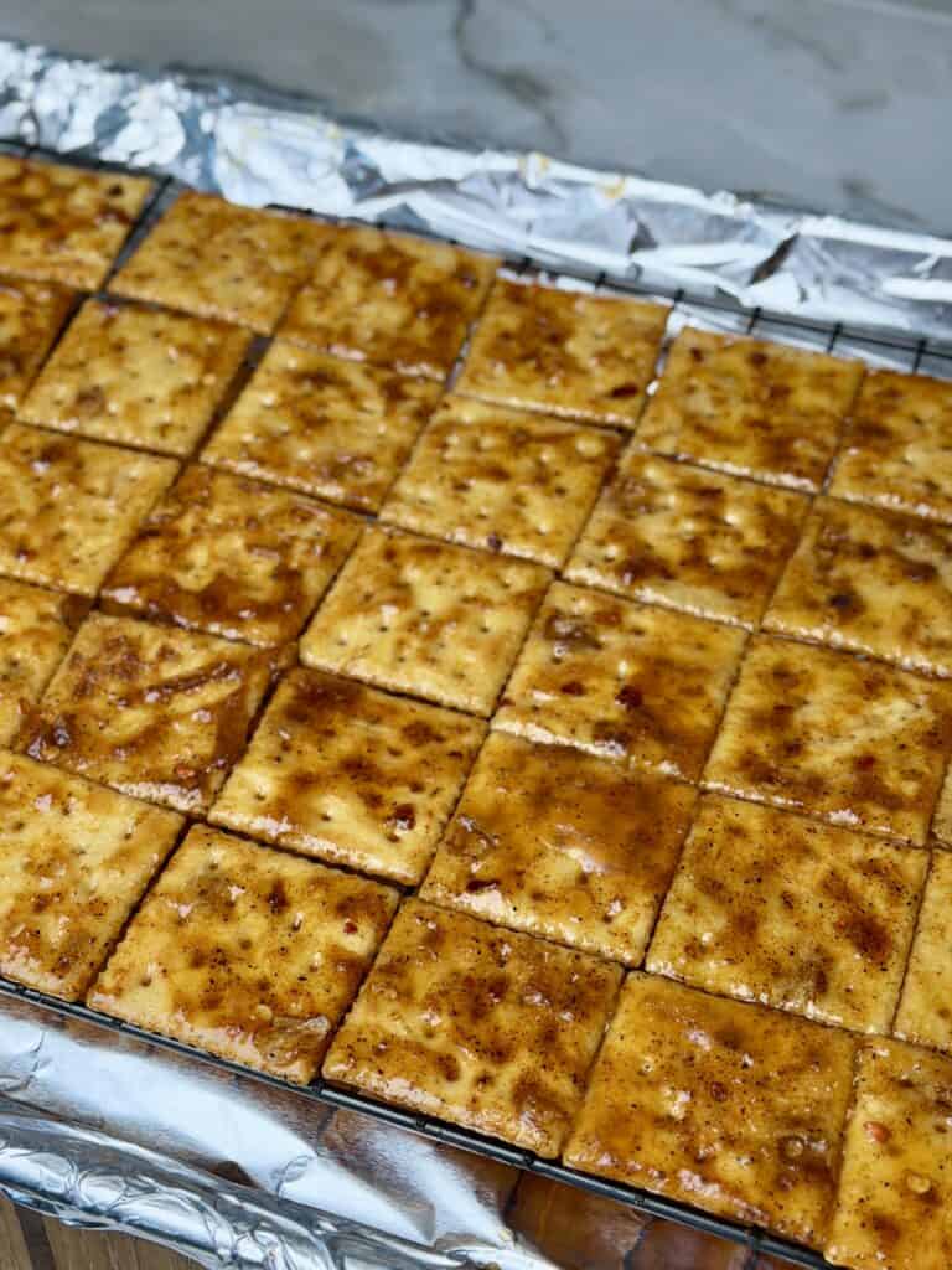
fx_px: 1760
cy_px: 635
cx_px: 476
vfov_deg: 39.7
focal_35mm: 48
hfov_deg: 30.3
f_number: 1.78
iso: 80
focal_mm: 6.76
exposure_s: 1/237
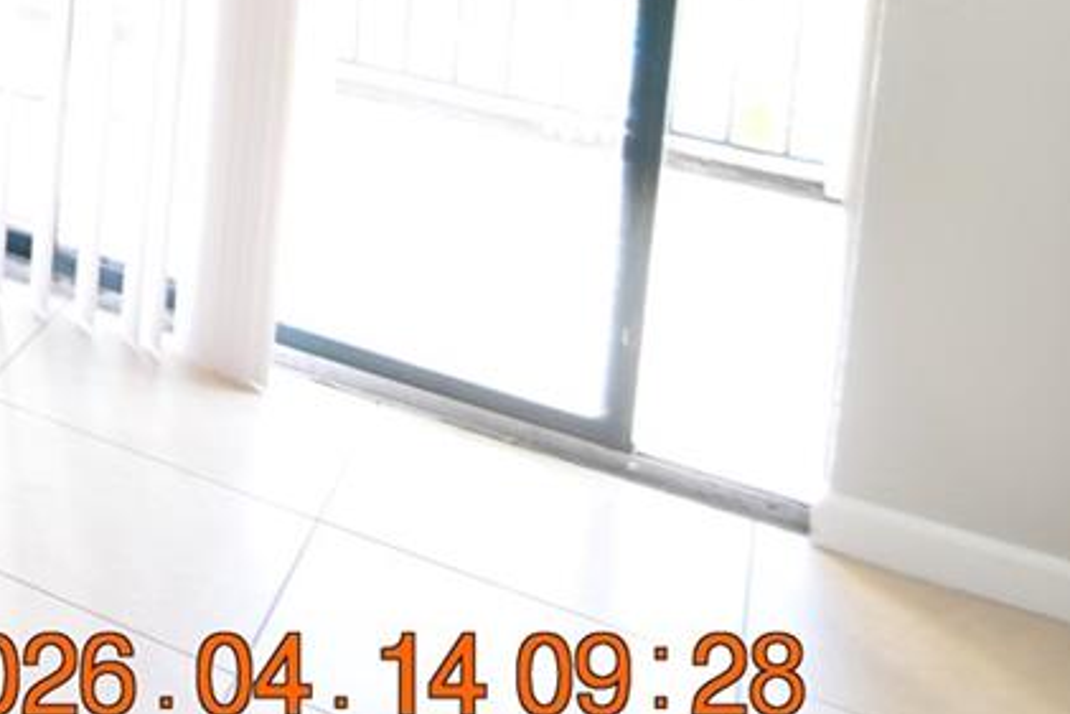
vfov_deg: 19.4
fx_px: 1695
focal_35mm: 57
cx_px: -844
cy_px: -475
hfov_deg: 22.0
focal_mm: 10
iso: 800
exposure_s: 1/60
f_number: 3.5
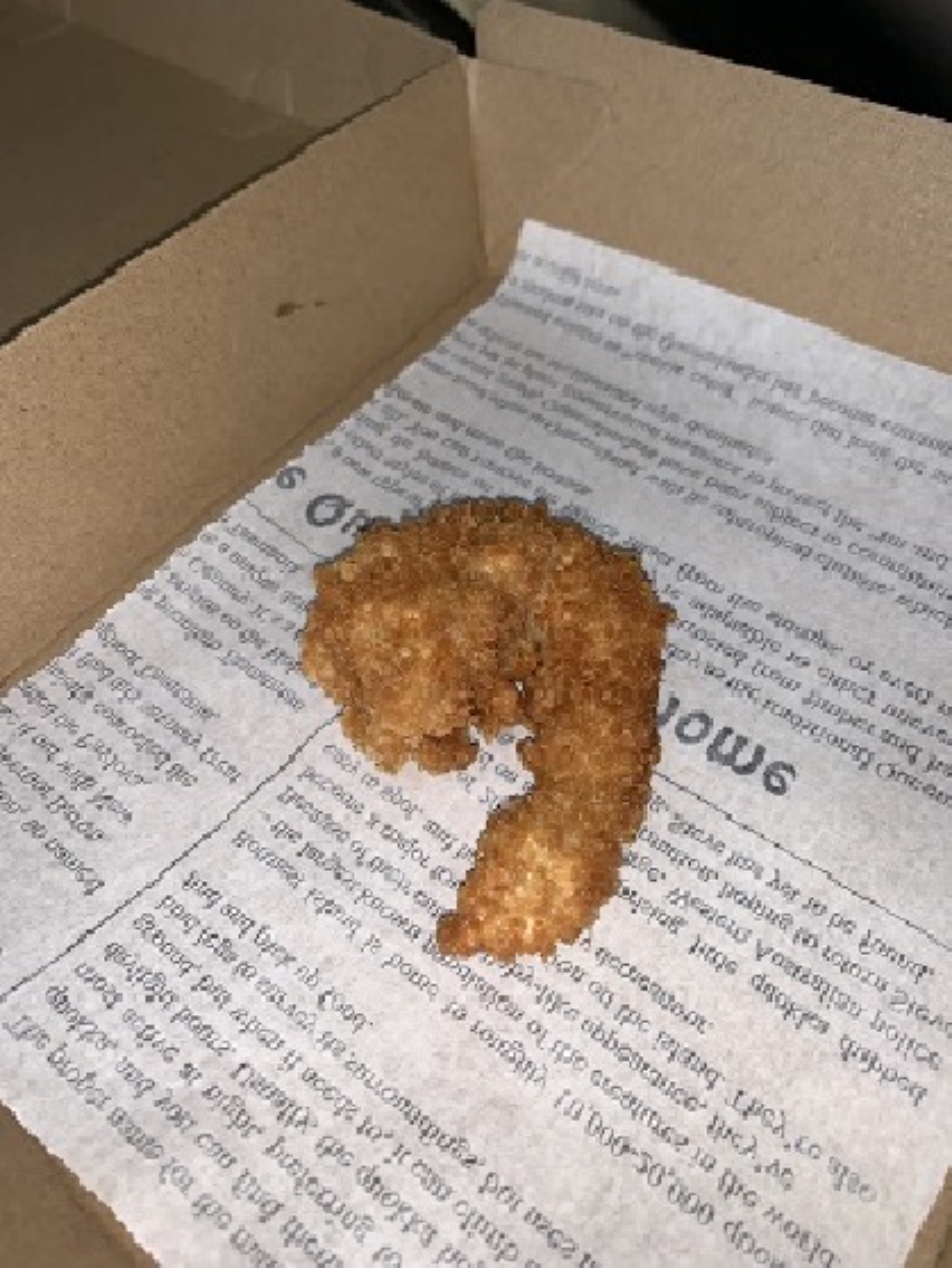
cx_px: 476
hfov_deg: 53.1
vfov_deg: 67.3
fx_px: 953
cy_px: 634
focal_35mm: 26
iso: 25
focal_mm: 4.25
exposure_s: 1/332
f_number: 1.8
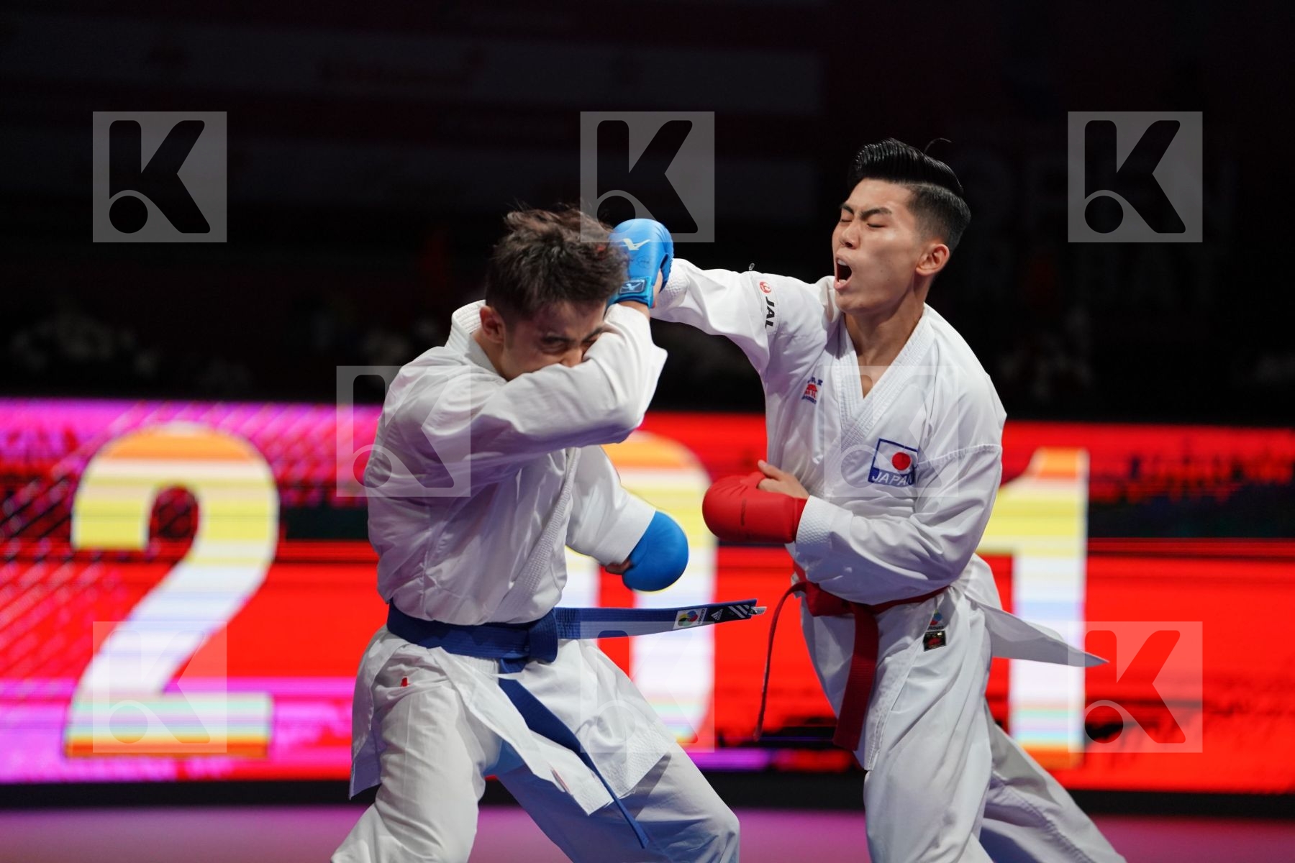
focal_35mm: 200
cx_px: 648
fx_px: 7194
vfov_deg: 6.9
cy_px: 432
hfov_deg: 10.3
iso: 2500
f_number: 2.8
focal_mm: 200
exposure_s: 1/1000
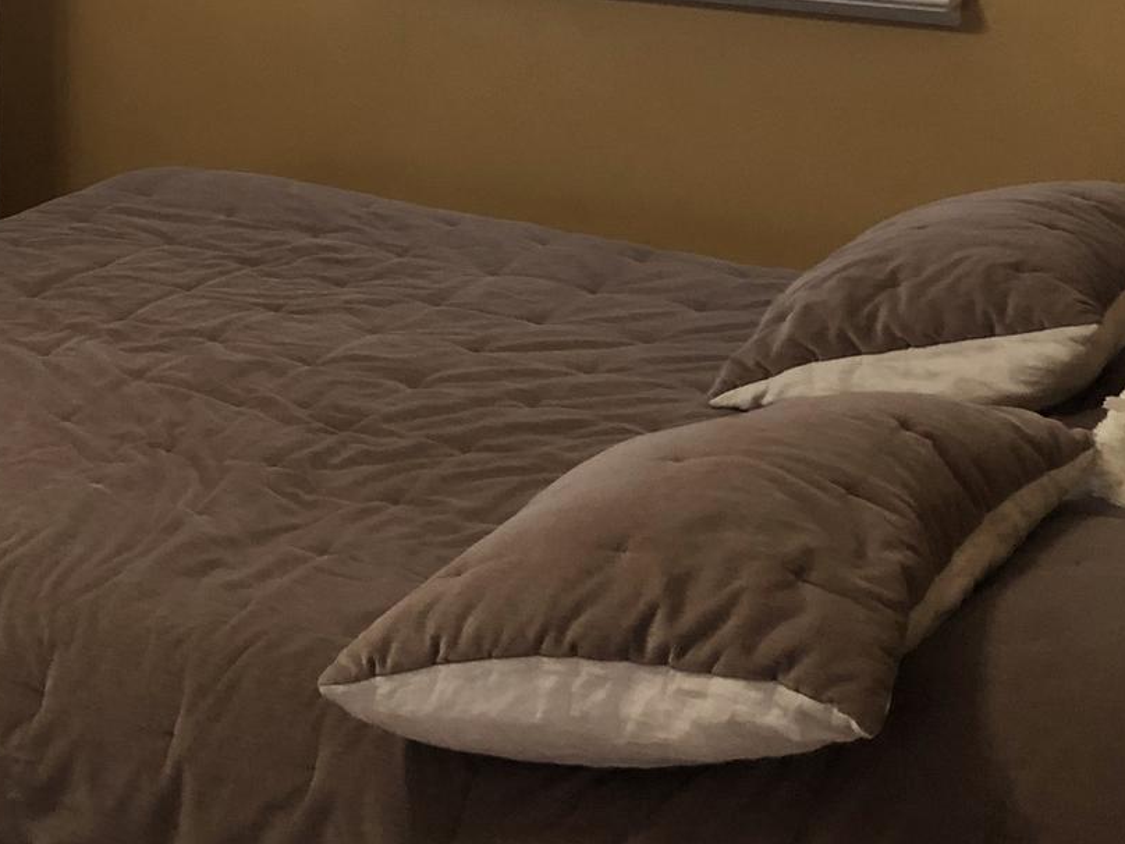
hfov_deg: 26.4
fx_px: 2307
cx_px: 93
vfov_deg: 20.3
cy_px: 88
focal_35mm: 71
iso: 80
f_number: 1.8
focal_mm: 3.99
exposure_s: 1/8
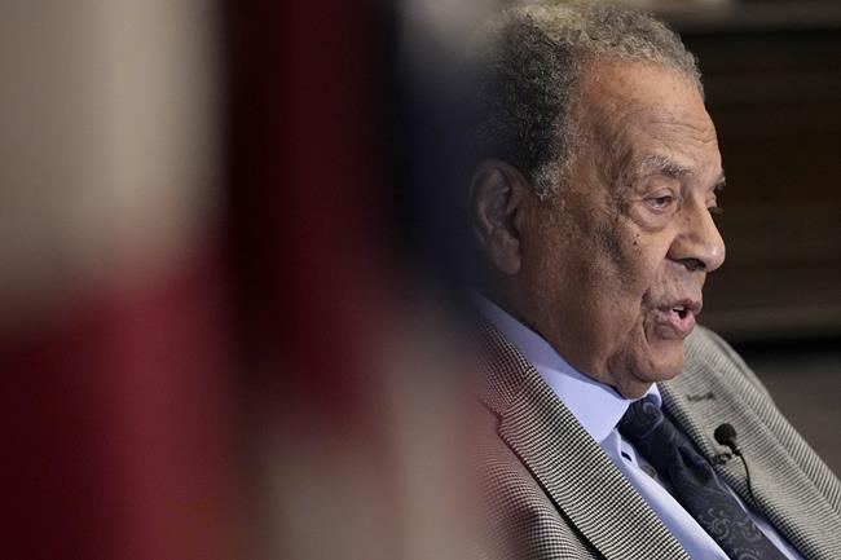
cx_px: 420
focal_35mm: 138
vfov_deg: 9.9
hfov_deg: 14.9
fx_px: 3223
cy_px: 280
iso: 5000
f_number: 2.8
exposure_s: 1/640
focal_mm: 92
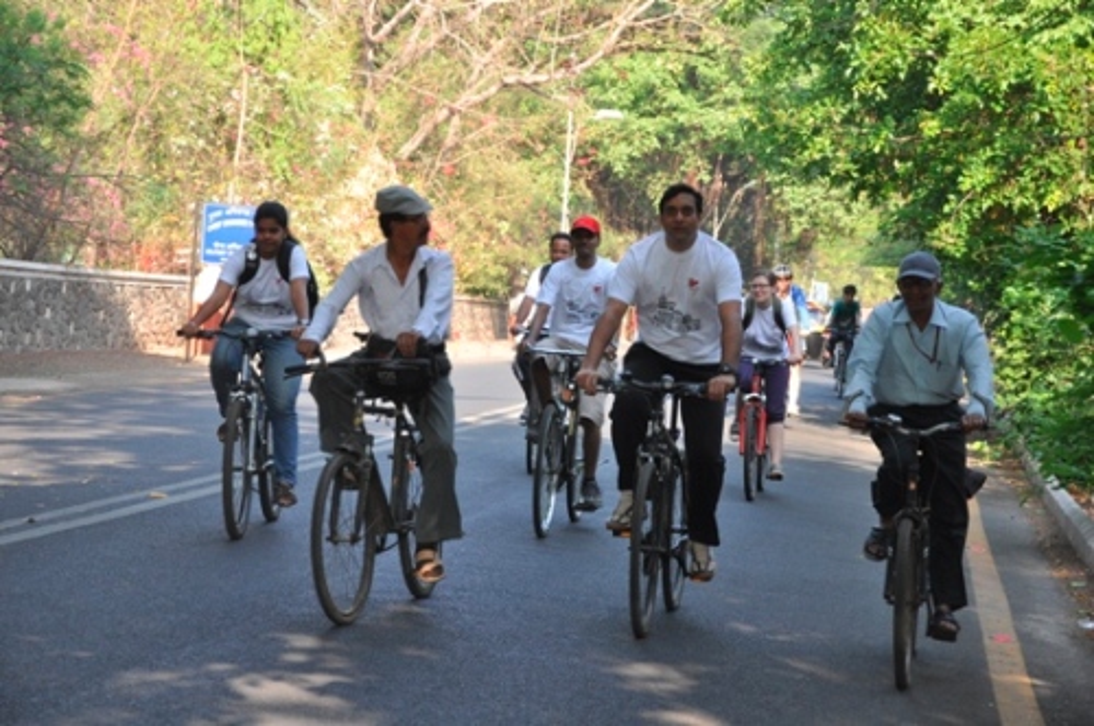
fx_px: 2822
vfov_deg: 14.7
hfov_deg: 21.9
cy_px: 363
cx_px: 547
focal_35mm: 93
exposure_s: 1/250
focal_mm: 62
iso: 400
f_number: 5.3
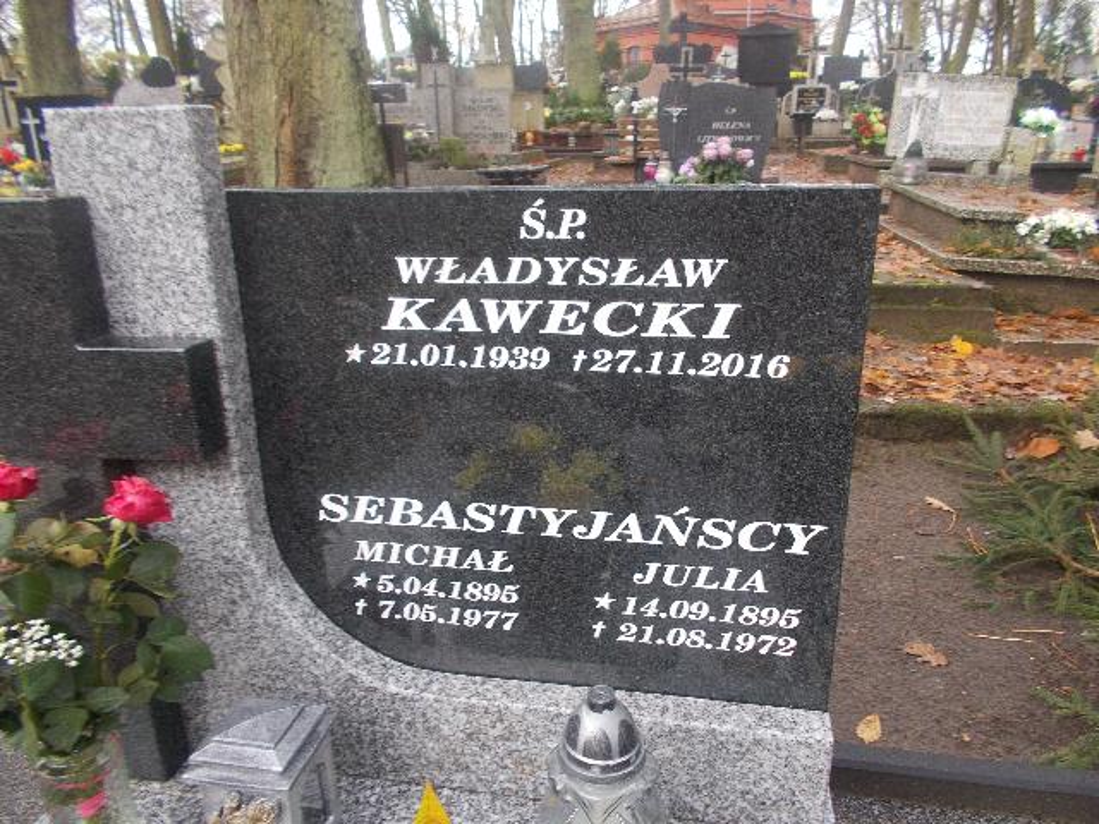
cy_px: 412
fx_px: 825
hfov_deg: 67.3
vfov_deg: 53.1
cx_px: 550
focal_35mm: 26
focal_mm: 4.6
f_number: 3.2
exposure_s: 1/40
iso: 80
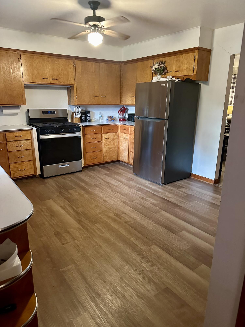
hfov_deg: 56.8
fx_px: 226
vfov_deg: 71.6
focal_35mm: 24
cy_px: 164
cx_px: 122
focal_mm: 6.86
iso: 1000
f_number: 1.78
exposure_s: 1/40
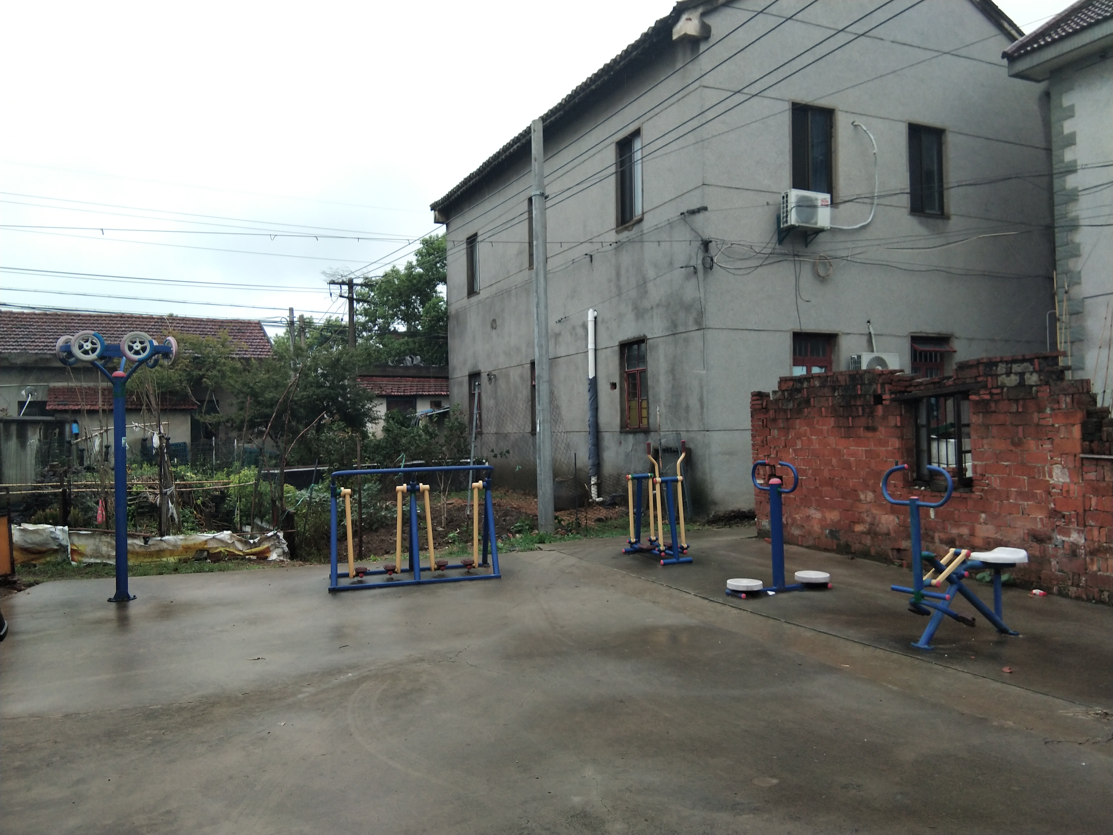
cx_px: 556
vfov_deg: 45.4
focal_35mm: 31
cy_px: 418
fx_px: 997
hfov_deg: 58.4
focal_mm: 3.69
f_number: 2.2
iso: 50
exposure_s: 1/166
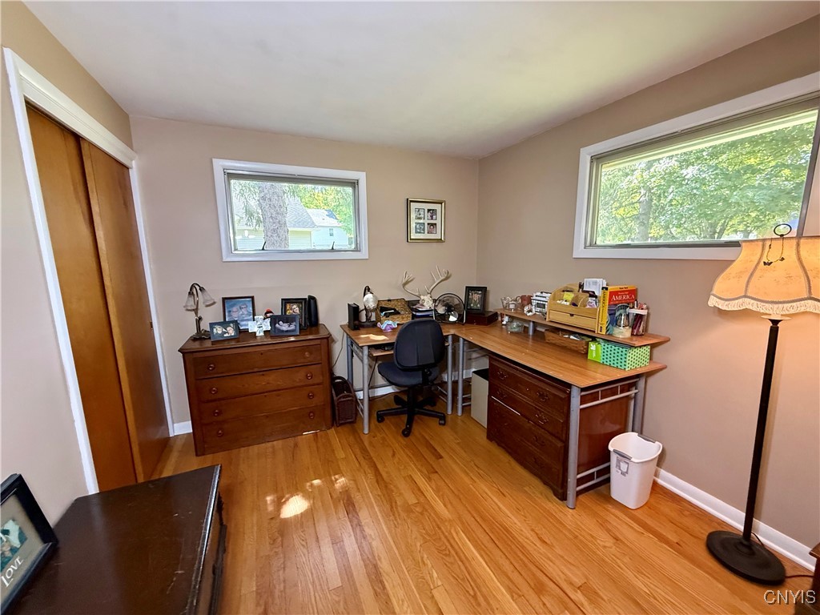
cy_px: 308
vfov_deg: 85.7
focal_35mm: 14
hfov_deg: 102.1
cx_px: 410
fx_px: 332
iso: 500
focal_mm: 2.22
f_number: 2.2
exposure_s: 1/120
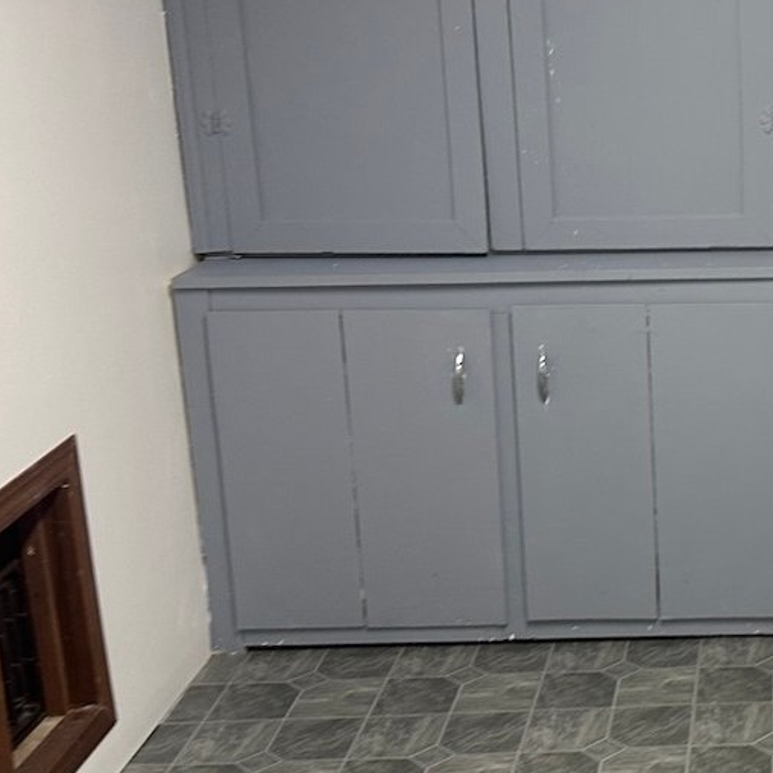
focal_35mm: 63
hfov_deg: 25.4
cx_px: 836
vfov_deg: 27.2
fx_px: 1592
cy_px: 314
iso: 125
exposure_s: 1/60
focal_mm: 6.86
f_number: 1.78
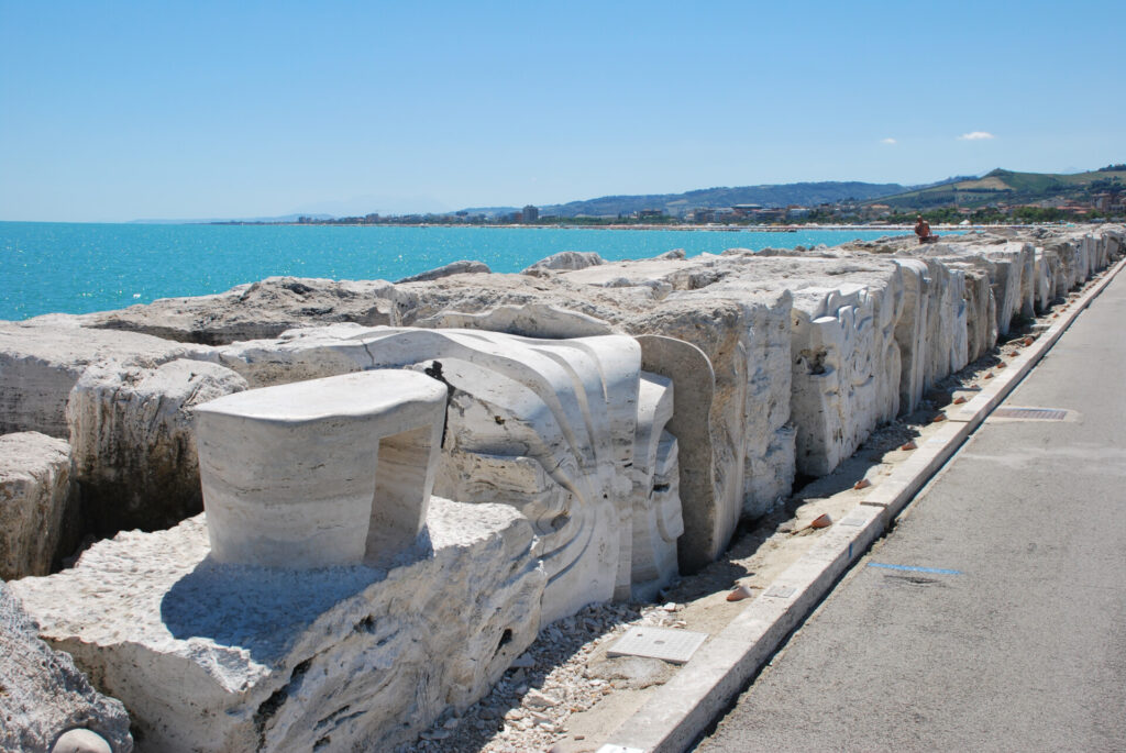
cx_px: 563
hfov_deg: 46.4
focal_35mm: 42
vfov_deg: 32.0
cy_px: 376
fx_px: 1315
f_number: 8
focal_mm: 28
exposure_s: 1/250
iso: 100
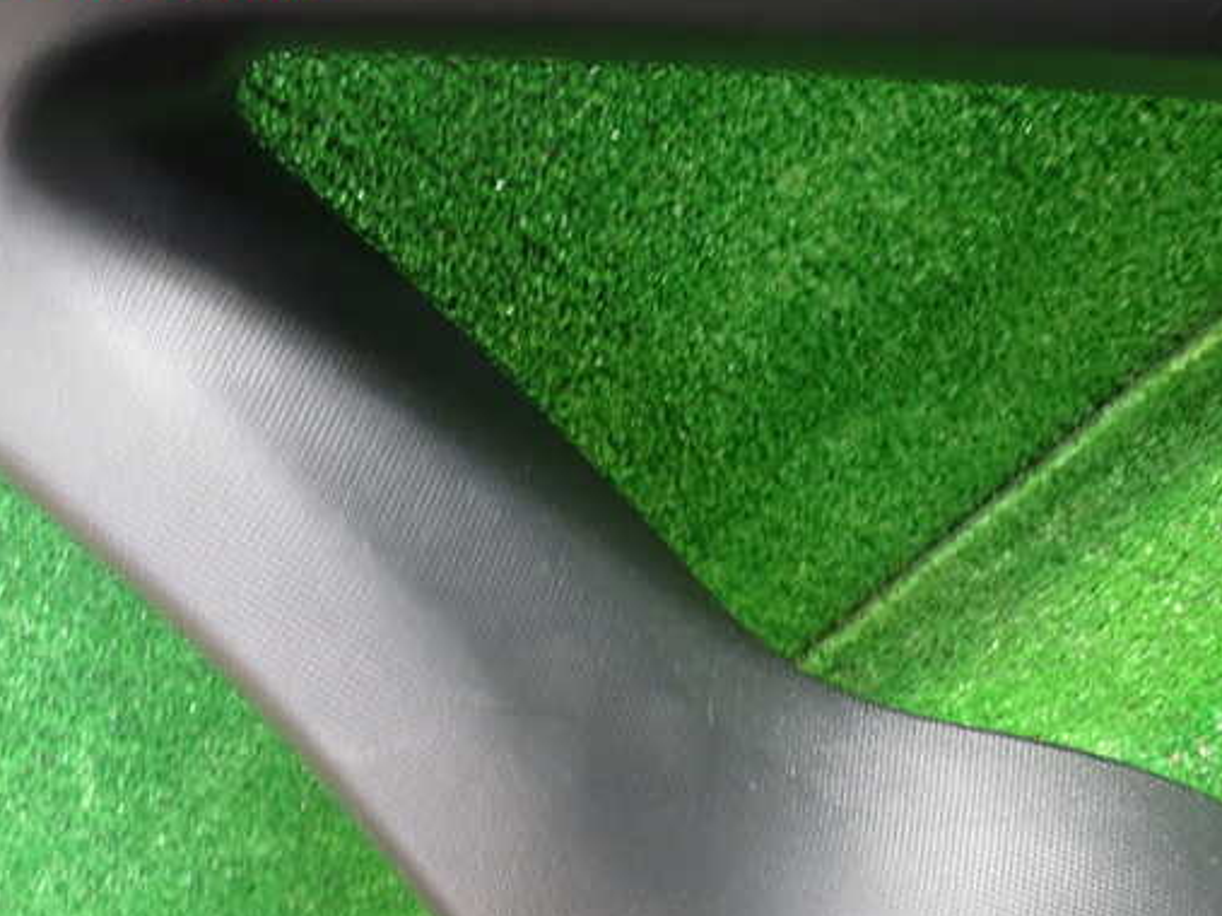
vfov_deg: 32.2
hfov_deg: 42.1
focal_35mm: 45
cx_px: 600
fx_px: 1588
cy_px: 487
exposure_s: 1/20
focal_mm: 6.83
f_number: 2.7
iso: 800
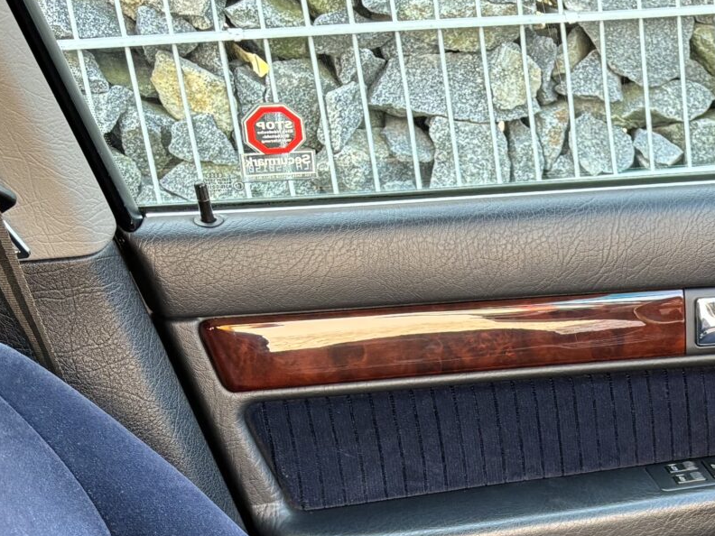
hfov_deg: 21.2
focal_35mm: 84
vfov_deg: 16.6
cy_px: 688
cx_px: 921
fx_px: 1735
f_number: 1.6
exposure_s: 1/61
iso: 125
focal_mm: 5.96
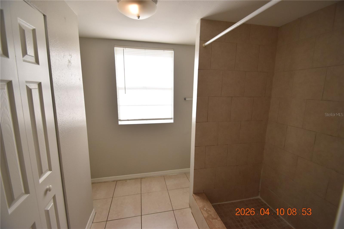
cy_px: 114
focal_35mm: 15
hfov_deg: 100.4
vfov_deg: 77.3
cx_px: 172
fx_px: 143
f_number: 3.5
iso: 800
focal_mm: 10
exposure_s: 1/1000
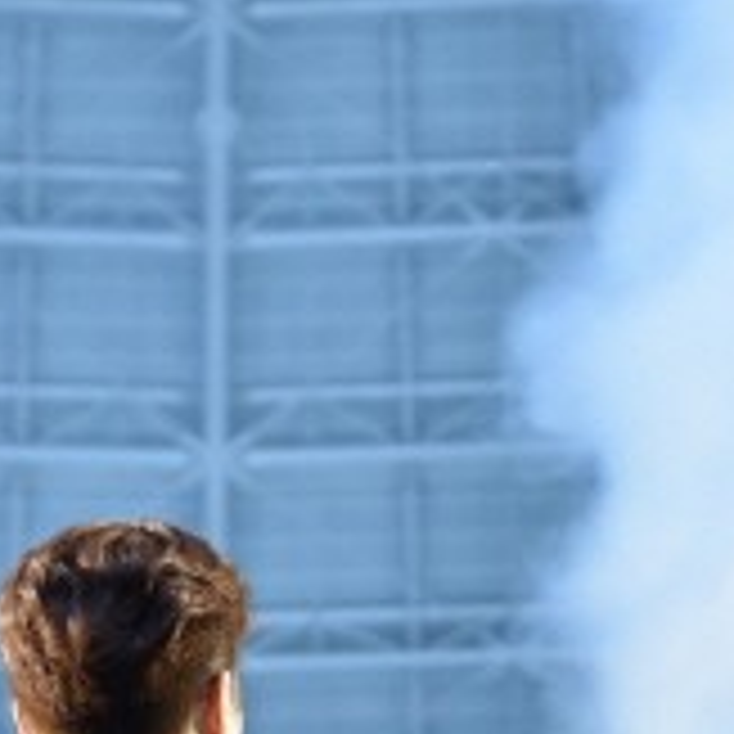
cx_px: 306
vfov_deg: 9.2
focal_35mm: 188
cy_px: 720
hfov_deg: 9.3
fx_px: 4510
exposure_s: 1/50
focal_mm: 45
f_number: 2.8
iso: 320
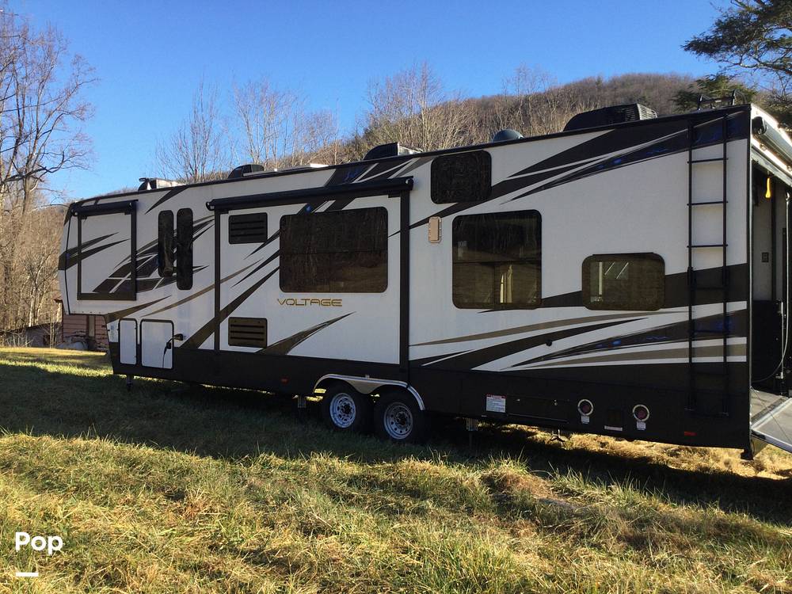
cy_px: 297
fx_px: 709
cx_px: 396
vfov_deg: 45.4
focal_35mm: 31
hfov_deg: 58.4
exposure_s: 1/529
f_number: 2.4
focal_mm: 3.3
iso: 25
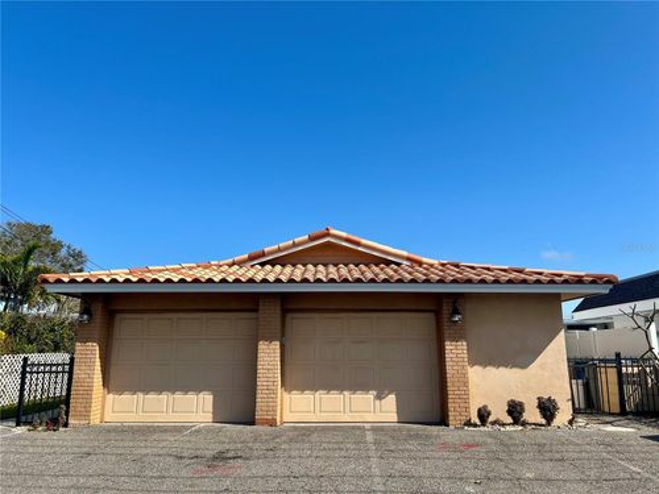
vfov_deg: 53.1
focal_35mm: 26
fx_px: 495
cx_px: 330
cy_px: 247
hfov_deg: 67.3
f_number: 1.5
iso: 50
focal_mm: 5.7
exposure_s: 1/4630
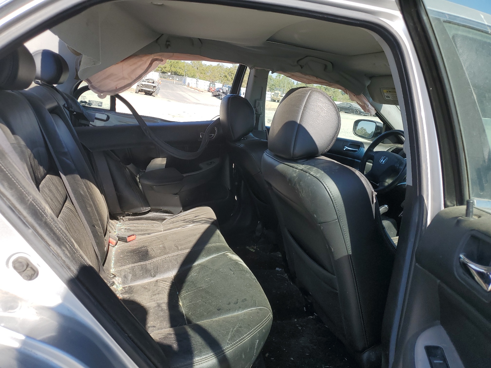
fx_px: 369
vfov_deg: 53.1
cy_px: 184
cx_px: 246
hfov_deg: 67.3
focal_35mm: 26
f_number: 1.5
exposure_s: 1/1429
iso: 50
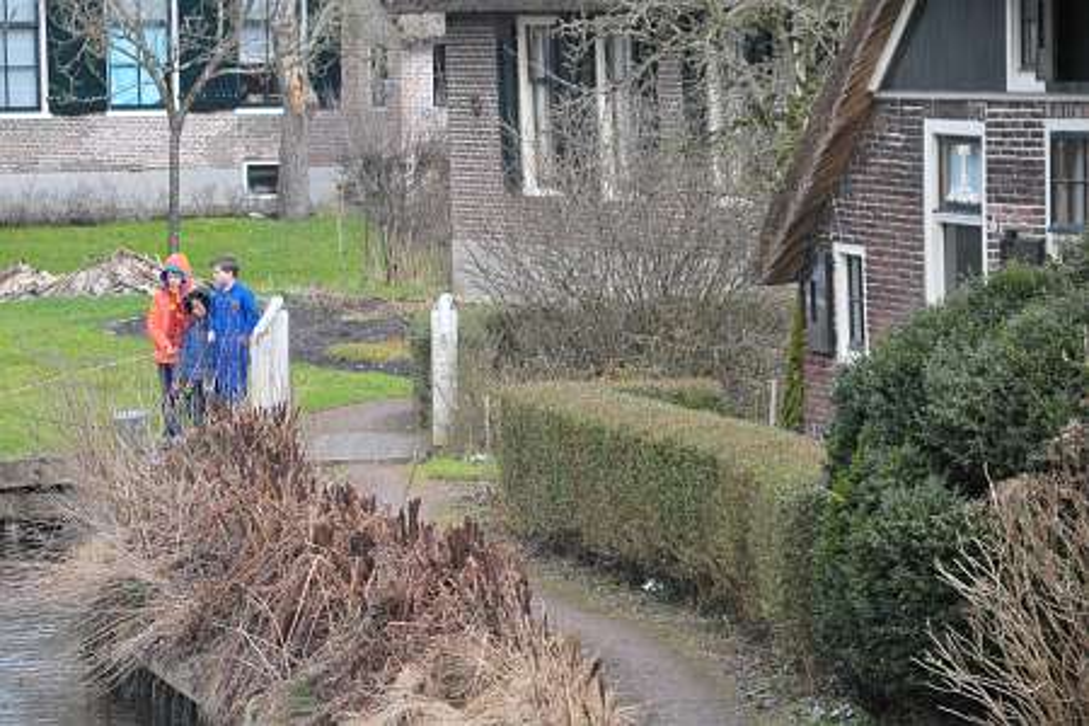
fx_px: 5671
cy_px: 363
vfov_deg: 7.3
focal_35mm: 188
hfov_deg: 11.0
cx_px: 544
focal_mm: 125
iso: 320
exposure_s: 1/125
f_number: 5.6
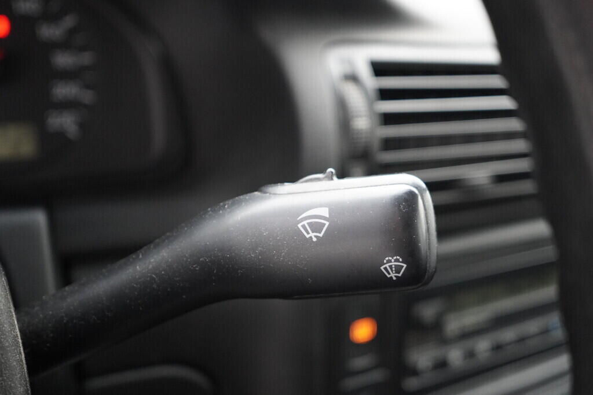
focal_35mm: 36
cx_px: 296
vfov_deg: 36.9
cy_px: 198
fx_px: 593
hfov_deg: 53.1
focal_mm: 24
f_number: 2.8
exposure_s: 1/160
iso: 3200
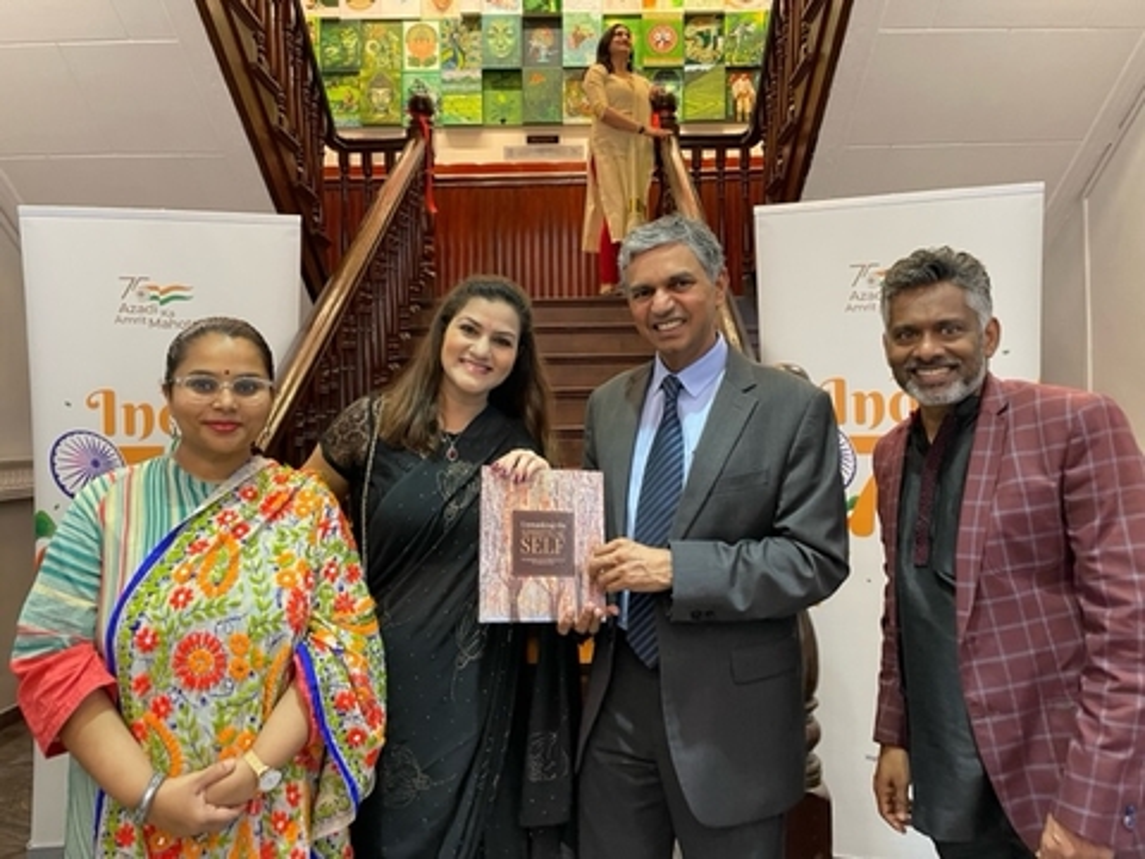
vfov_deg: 53.1
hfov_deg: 67.3
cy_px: 430
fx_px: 860
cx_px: 572
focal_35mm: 26
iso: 400
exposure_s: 1/50
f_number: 1.6
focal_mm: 4.2
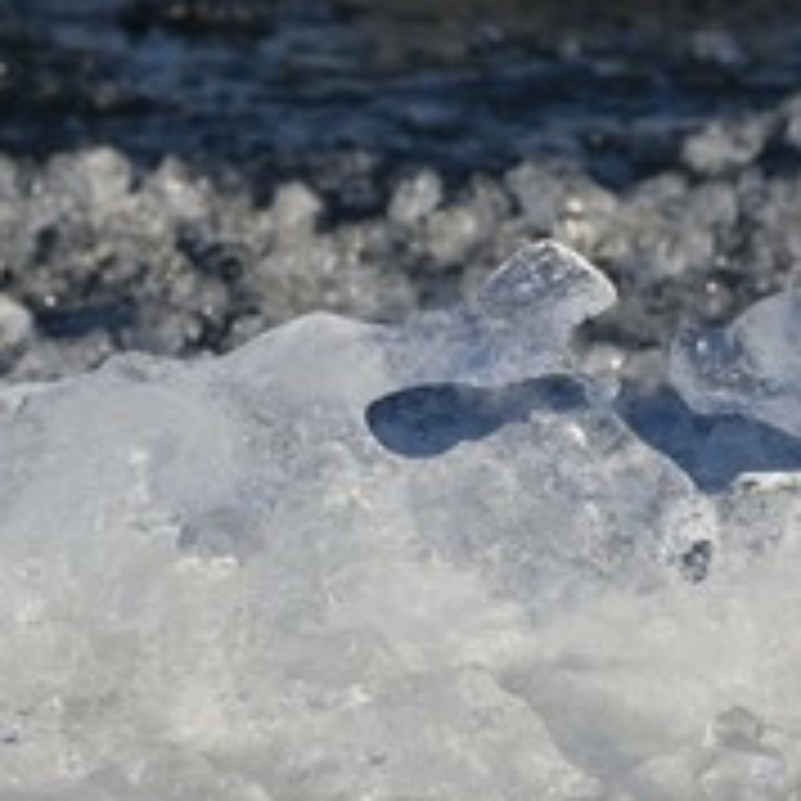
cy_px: 621
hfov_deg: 4.4
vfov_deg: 4.4
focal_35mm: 400
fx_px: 10472
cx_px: 720
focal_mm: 200
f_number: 13
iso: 200
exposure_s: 1/320
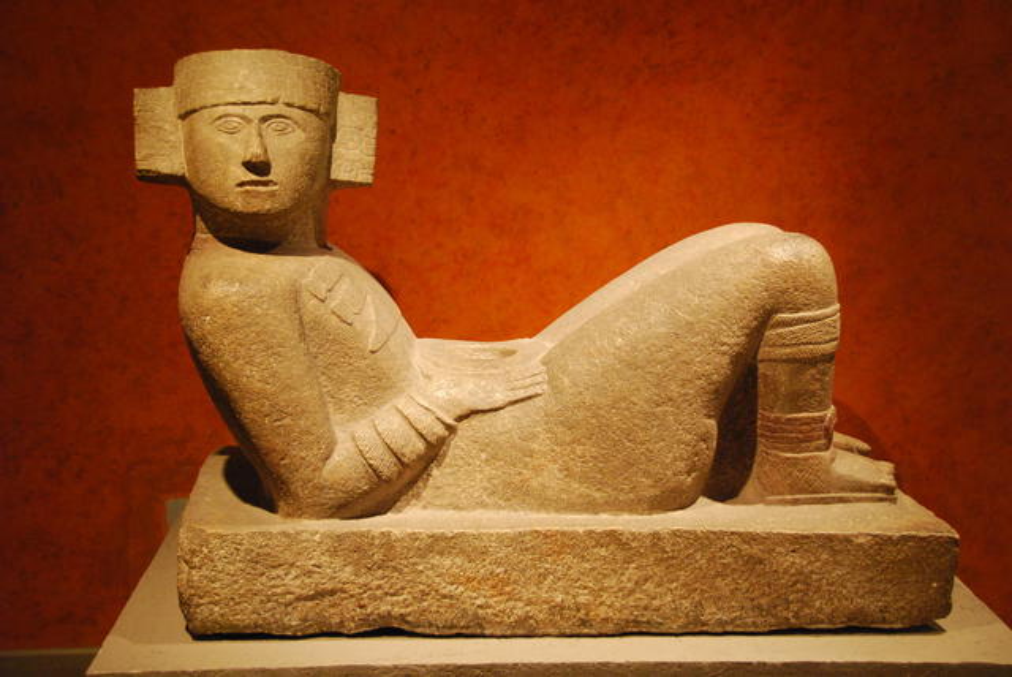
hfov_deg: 36.8
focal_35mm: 54
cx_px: 506
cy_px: 338
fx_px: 1519
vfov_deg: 25.1
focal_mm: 36
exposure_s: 1/15
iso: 1600
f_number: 4.5
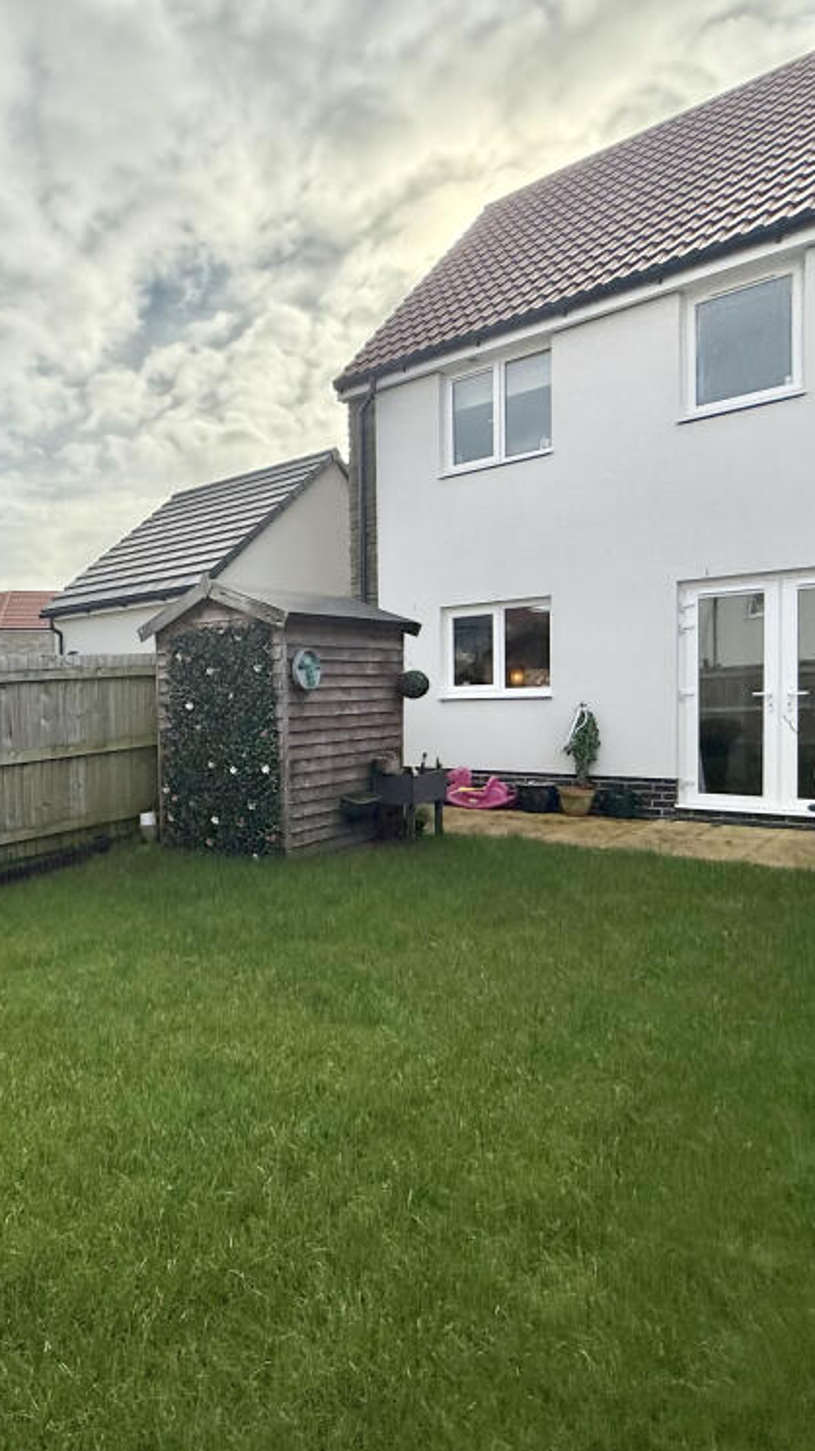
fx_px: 808
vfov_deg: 83.9
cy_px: 731
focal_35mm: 21
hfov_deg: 48.1
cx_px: 86
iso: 64
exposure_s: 1/2841
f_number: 2.2
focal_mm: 2.22
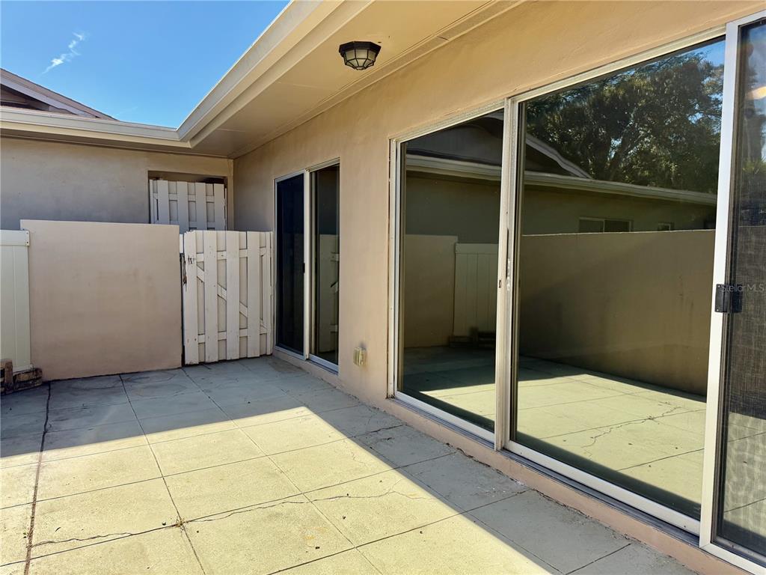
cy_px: 288
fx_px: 531
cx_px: 383
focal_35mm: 24
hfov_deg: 71.6
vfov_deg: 56.8
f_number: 1.78
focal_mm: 6.76
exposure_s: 1/2801
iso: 100
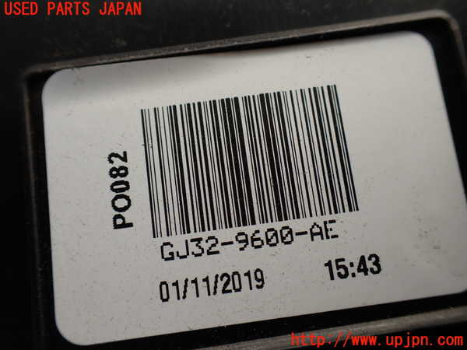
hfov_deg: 60.0
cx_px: 234
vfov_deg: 46.8
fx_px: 405
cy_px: 175
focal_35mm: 30
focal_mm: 5.4
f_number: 2.3
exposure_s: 1/160
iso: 100
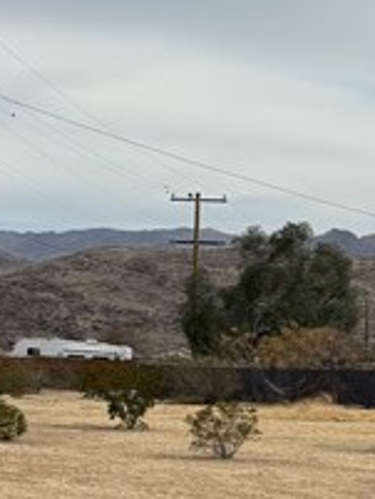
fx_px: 1760
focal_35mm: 122
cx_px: -472
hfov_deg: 10.7
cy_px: 236
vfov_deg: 16.1
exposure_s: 1/8130
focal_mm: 6.76
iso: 100
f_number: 1.78
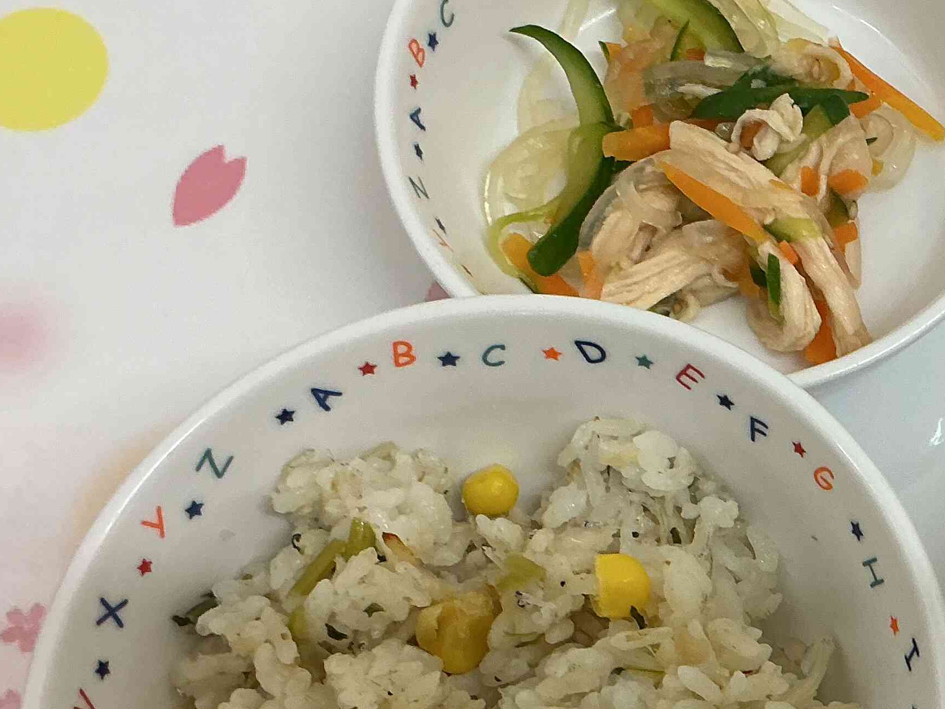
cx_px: 918
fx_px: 1856
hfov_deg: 27.1
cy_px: 533
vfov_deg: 21.4
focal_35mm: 68
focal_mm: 3
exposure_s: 1/60
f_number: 1.8
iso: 64
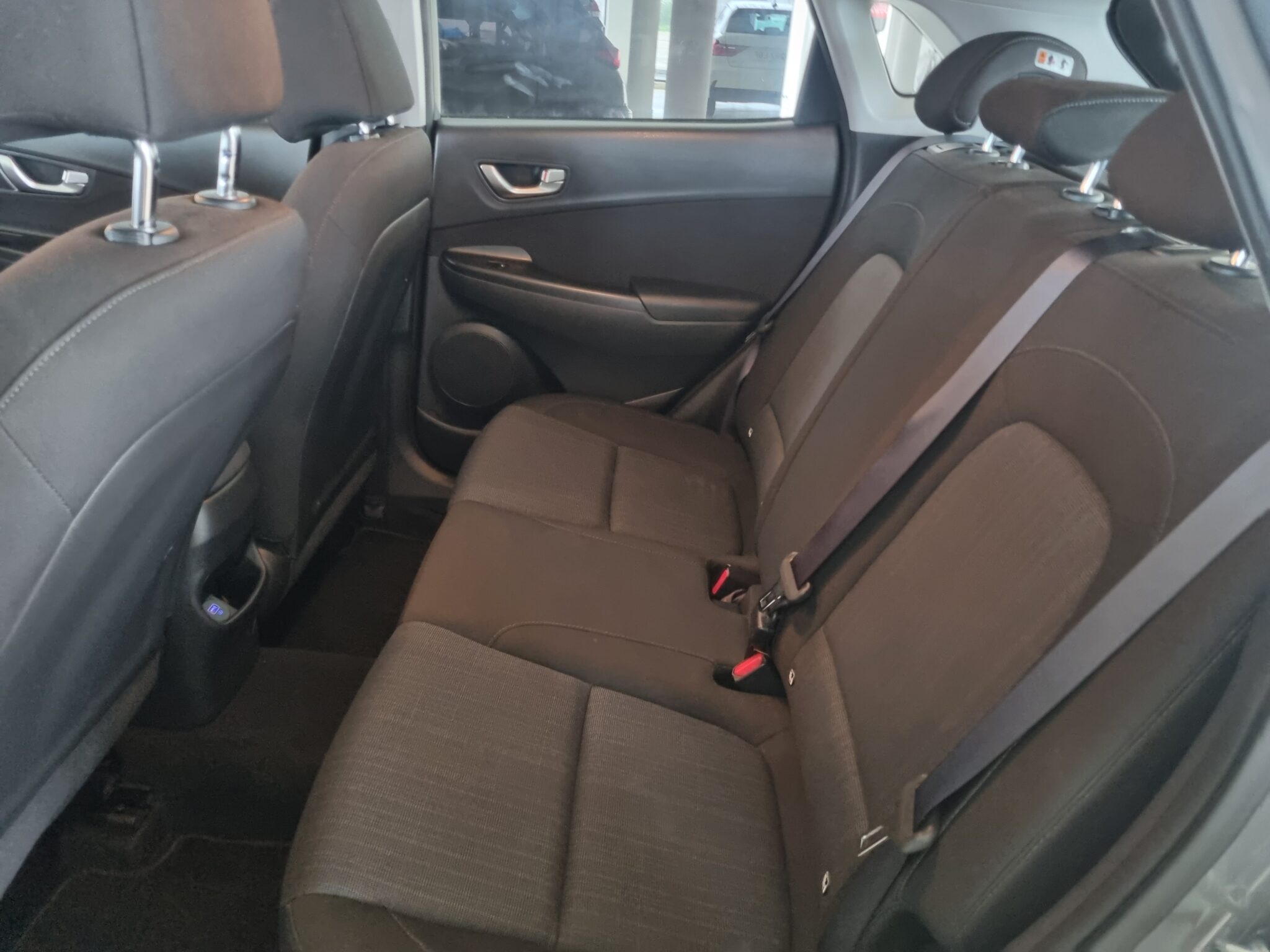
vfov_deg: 53.1
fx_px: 954
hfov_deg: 67.3
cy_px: 476
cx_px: 635
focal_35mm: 26
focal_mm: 5.4
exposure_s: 1/25
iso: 1250
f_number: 1.8
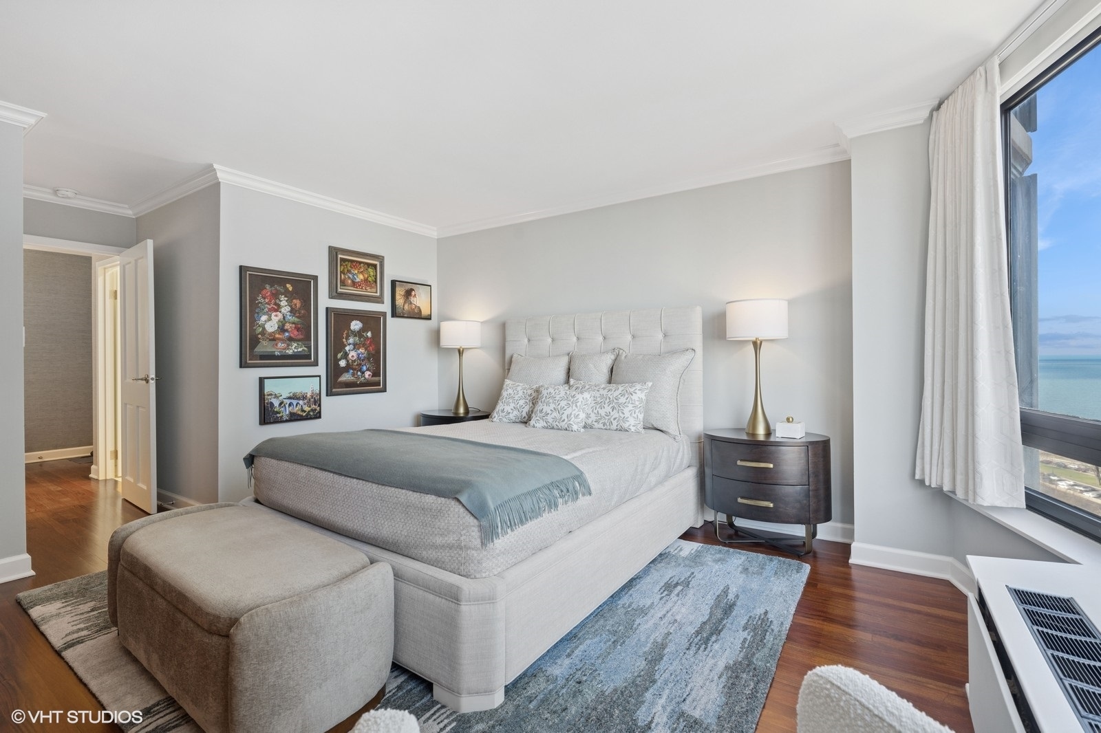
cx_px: 550
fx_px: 489
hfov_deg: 96.7
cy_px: 366
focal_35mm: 16
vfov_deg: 73.7
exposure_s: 1/40
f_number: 8
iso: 320
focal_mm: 16
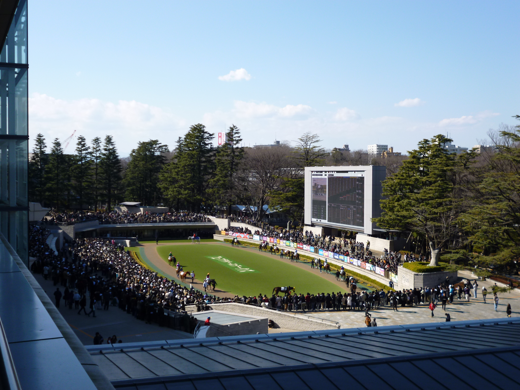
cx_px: 260
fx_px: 721
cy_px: 195
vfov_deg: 30.3
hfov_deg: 39.7
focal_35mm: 48
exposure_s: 1/500
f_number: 4
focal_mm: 8.6
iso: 100
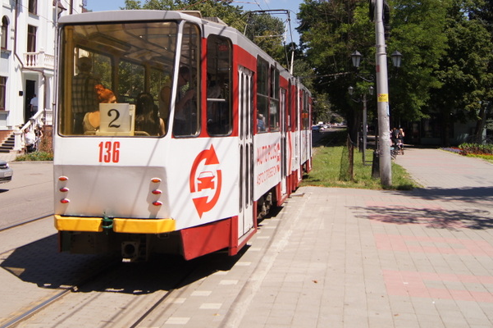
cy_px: 89
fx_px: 630
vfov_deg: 28.8
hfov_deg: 42.7
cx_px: 212
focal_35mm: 46
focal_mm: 18
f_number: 5
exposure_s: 1/250
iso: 100
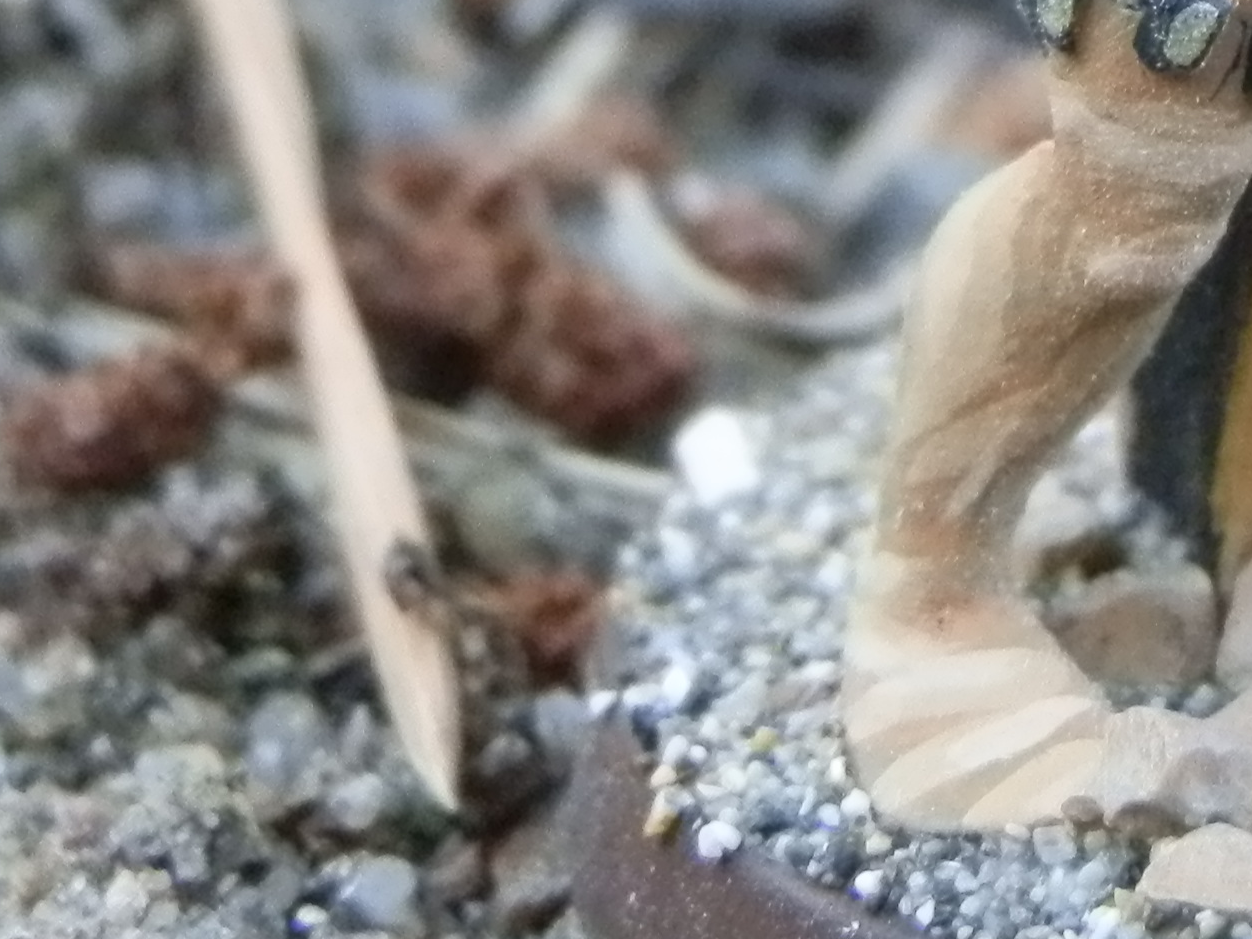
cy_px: -413
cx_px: 1399
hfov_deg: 9.4
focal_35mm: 209
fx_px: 7559
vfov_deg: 7.0
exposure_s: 1/100
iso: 400
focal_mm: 10.99
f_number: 3.7
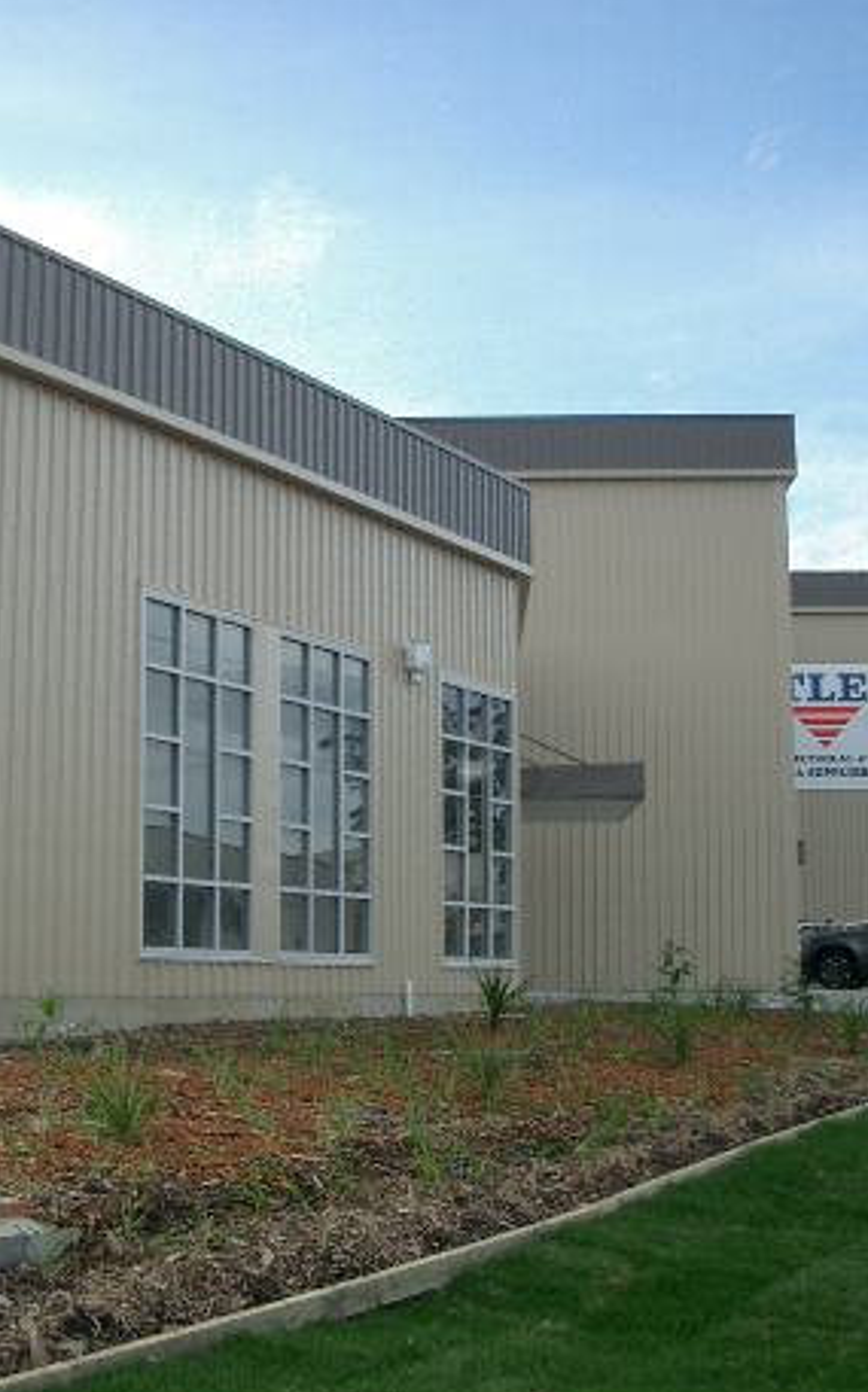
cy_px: 707
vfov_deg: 38.9
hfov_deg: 24.7
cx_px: 286
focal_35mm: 52
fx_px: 1971
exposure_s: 1/250
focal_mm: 5.8
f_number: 2.6
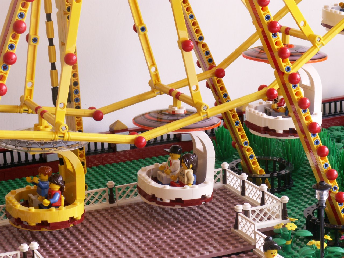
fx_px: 1103
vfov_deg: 13.3
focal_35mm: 111
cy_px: 129
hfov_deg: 17.7
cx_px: 172
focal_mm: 18.12
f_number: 8
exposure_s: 1/8
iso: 50
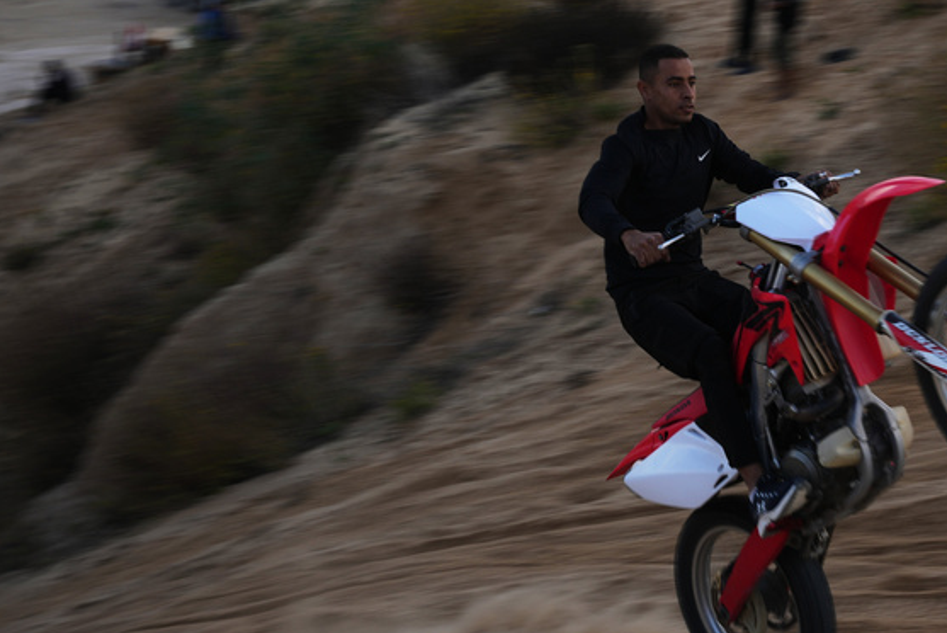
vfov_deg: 17.0
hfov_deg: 24.9
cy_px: 246
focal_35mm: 80
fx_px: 2108
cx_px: 755
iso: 100
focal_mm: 43.6
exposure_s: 1/125
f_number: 8
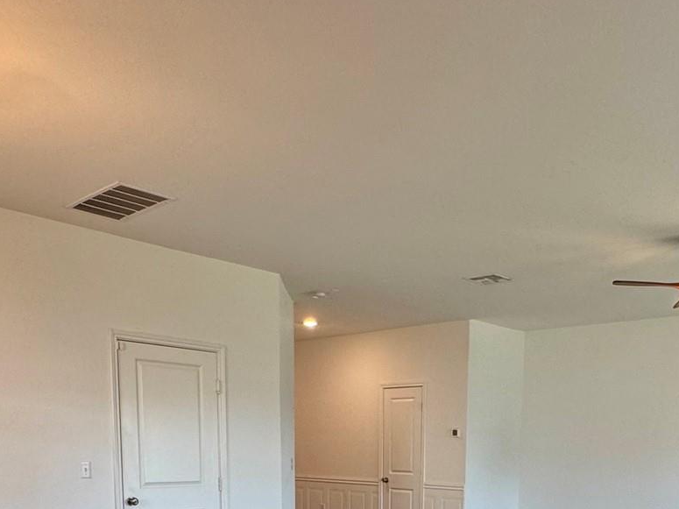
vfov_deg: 33.9
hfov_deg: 49.9
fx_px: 726
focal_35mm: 37
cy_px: 552
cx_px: 402
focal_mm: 2.22
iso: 160
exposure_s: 1/120
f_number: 2.2
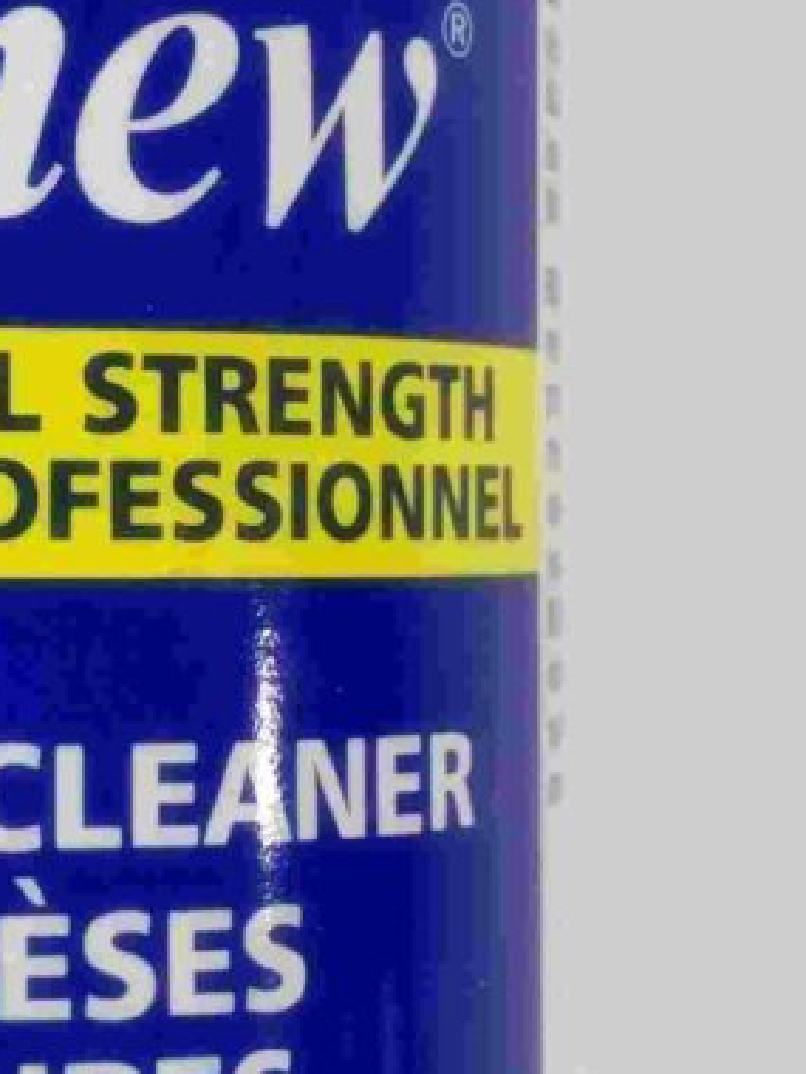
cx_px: -105
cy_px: 342
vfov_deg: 18.7
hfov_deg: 13.8
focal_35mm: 105
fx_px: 3260
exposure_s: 1/100
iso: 100
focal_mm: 4.25
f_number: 1.8
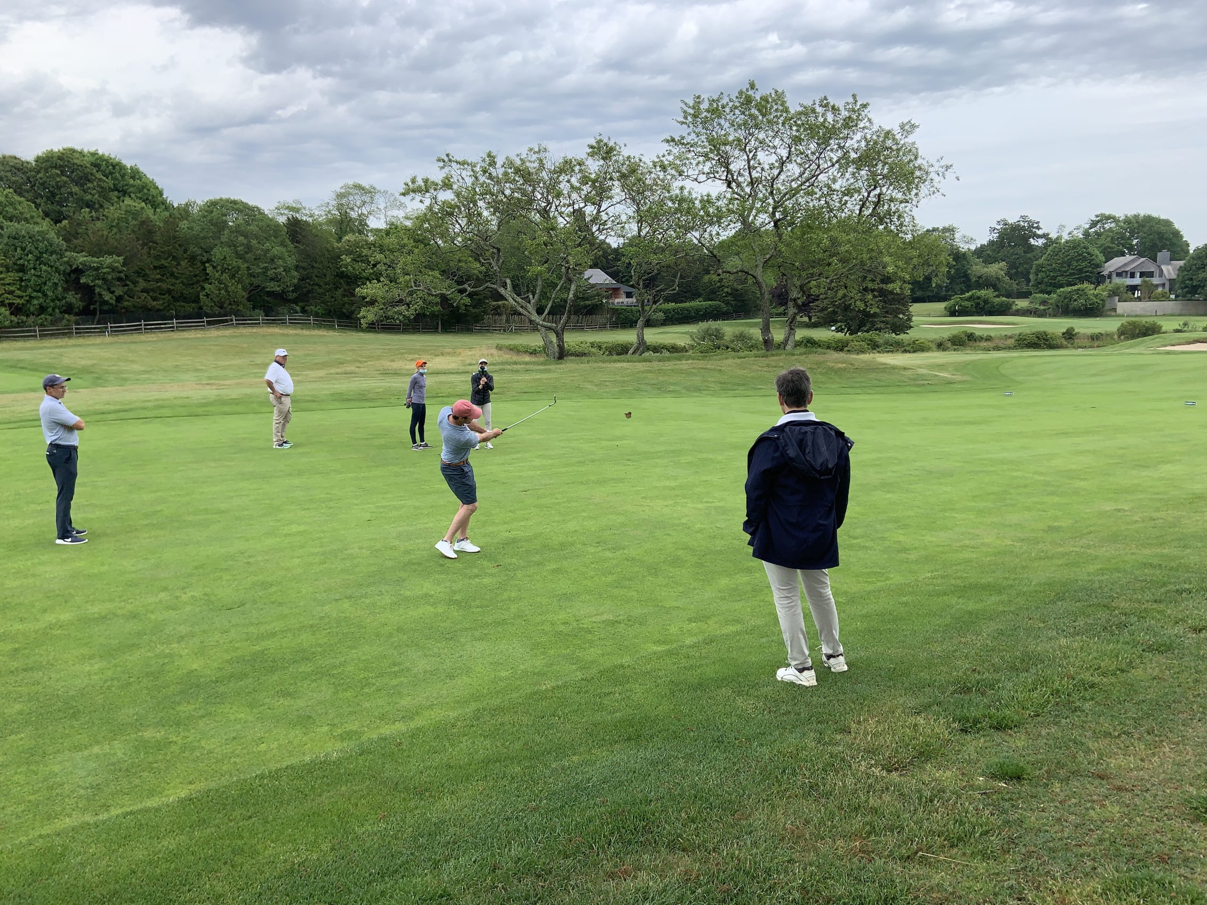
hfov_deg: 67.3
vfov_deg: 53.1
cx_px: 604
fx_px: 907
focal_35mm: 26
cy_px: 452
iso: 25
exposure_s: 1/1124
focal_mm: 4.25
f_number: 1.8
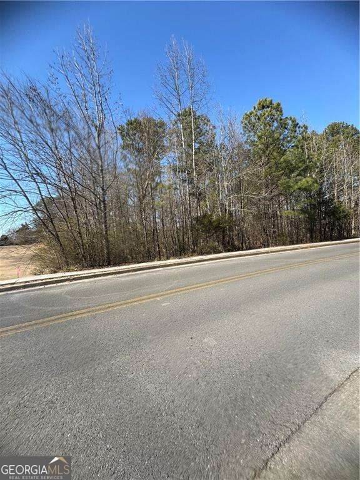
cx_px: 180
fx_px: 194
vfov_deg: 102.1
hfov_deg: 85.7
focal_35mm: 14
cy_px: 240
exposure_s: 1/910
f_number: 2.2
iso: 50
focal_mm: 2.22
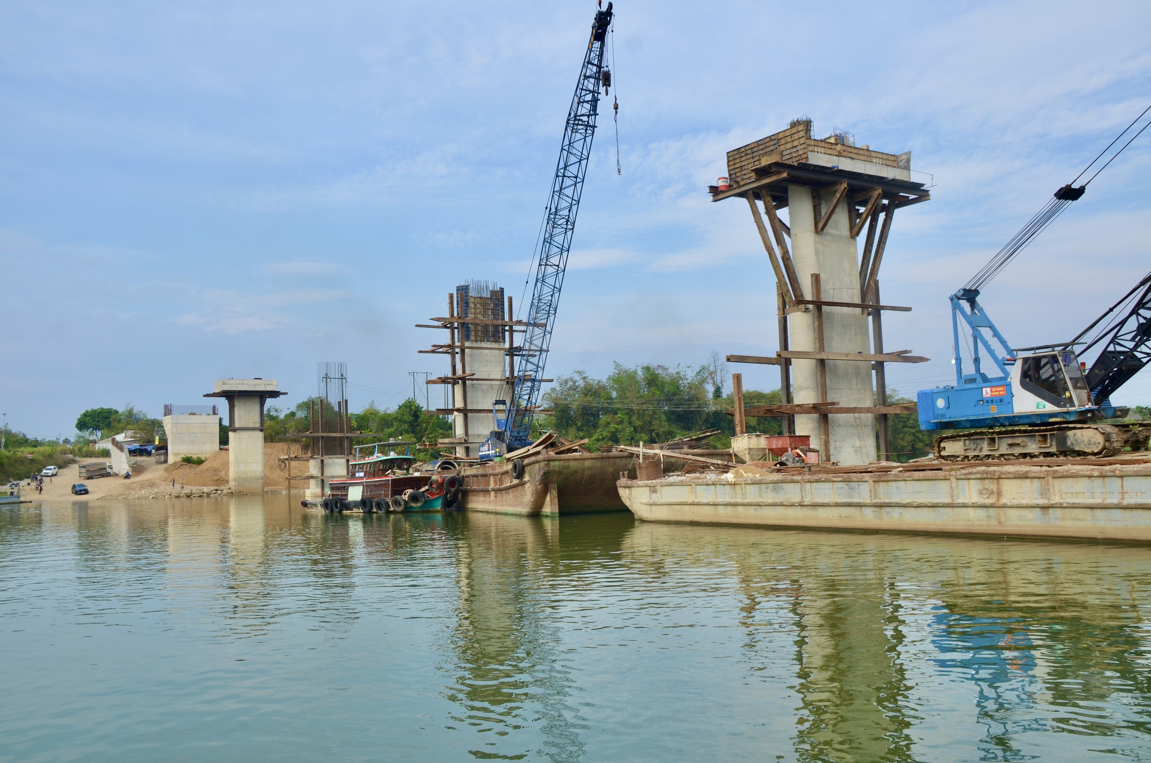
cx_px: 576
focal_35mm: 30
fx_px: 957
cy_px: 382
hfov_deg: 62.0
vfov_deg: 43.4
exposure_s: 1/250
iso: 140
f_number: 8
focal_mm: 20
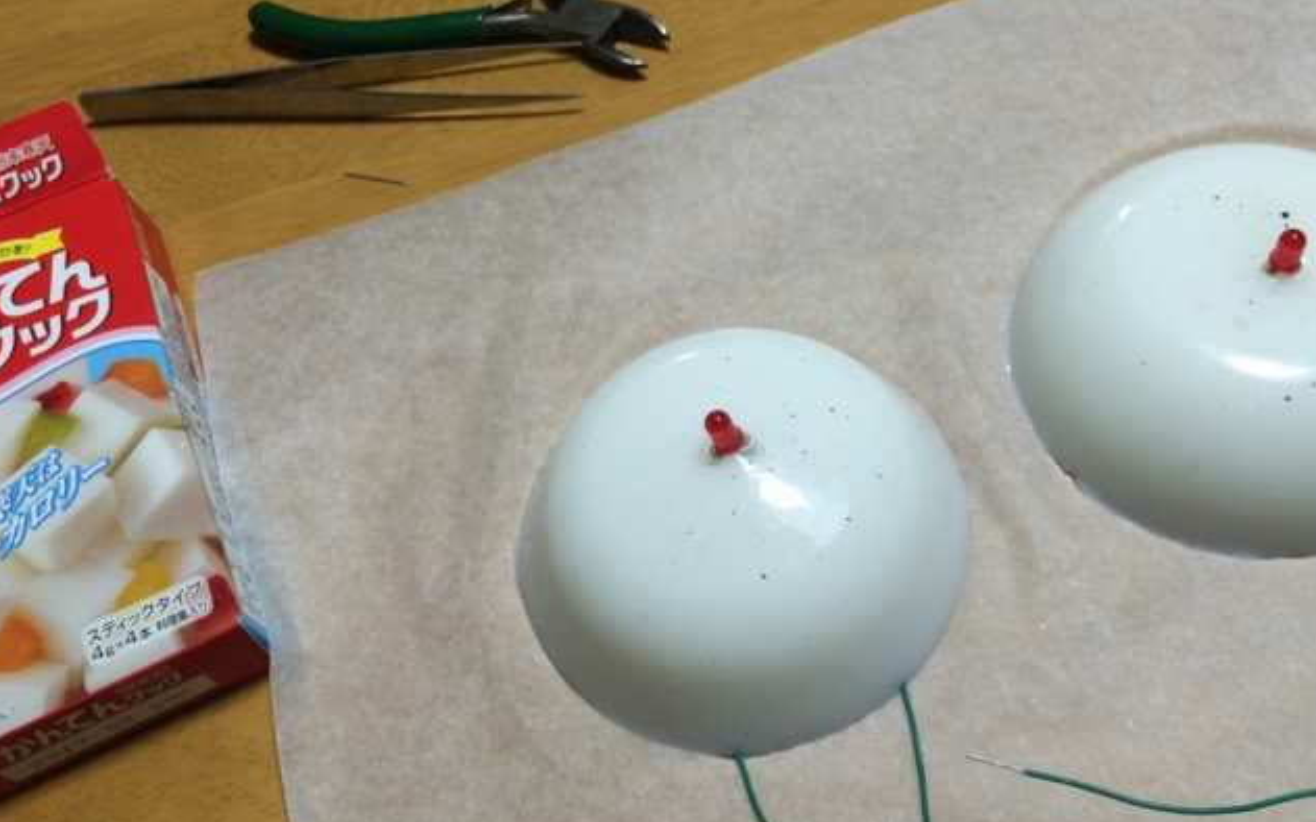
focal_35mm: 39
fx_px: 1398
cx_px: 749
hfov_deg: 50.2
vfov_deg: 32.7
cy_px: 340
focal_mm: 4.15
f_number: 2.2
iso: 125
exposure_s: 1/33
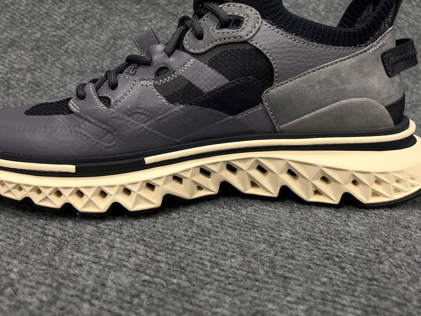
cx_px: 201
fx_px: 401
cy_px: 124
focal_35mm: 33
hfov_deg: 55.3
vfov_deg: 42.7
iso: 100
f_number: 1.6
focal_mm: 5.1
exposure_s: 1/100
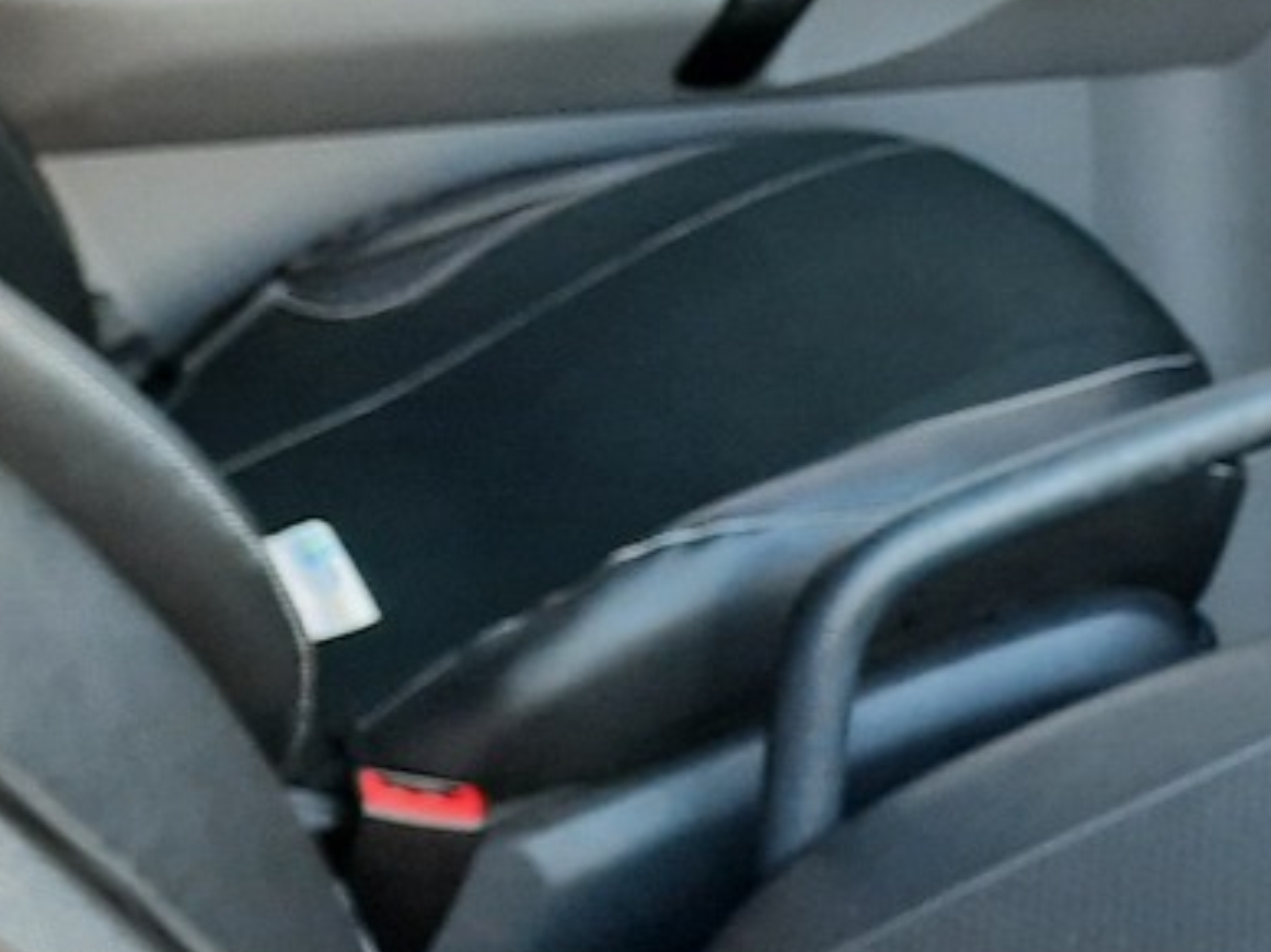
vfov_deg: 15.9
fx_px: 3414
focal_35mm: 93
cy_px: 463
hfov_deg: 18.2
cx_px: 2026
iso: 200
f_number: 2
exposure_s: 1/50
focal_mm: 4.6
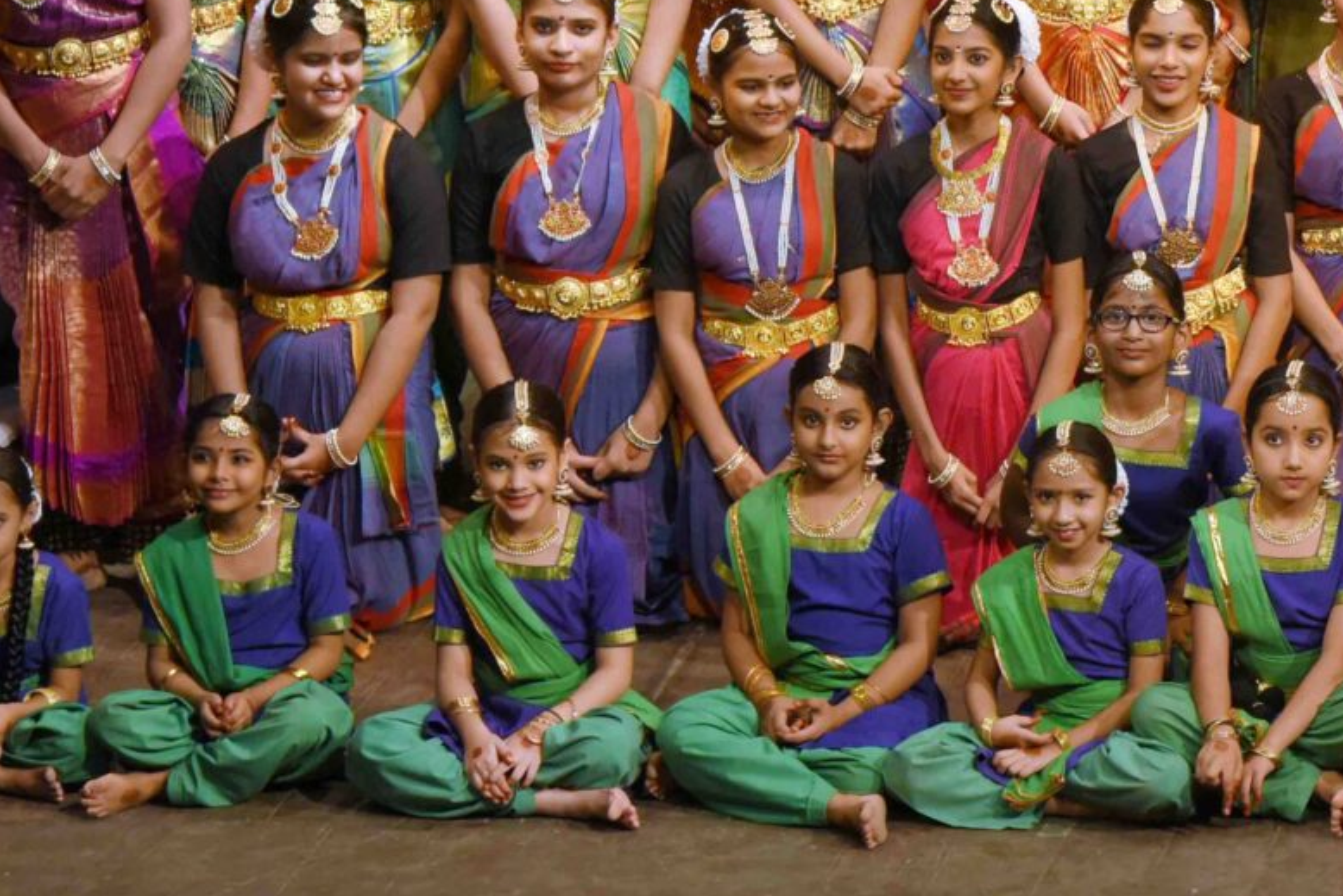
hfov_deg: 9.8
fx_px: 7611
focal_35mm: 204
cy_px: 66
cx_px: 1876
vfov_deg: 6.7
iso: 800
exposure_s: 1/250
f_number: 4.5
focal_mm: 62
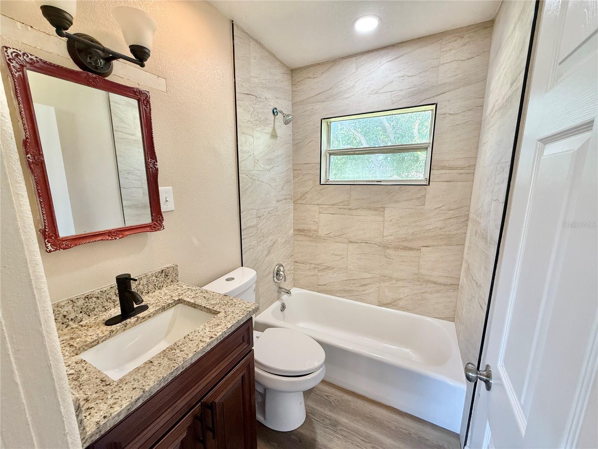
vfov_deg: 85.7
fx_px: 242
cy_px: 224
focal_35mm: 14
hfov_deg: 102.1
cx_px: 299
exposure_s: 1/120
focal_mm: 2.22
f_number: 2.2
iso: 250
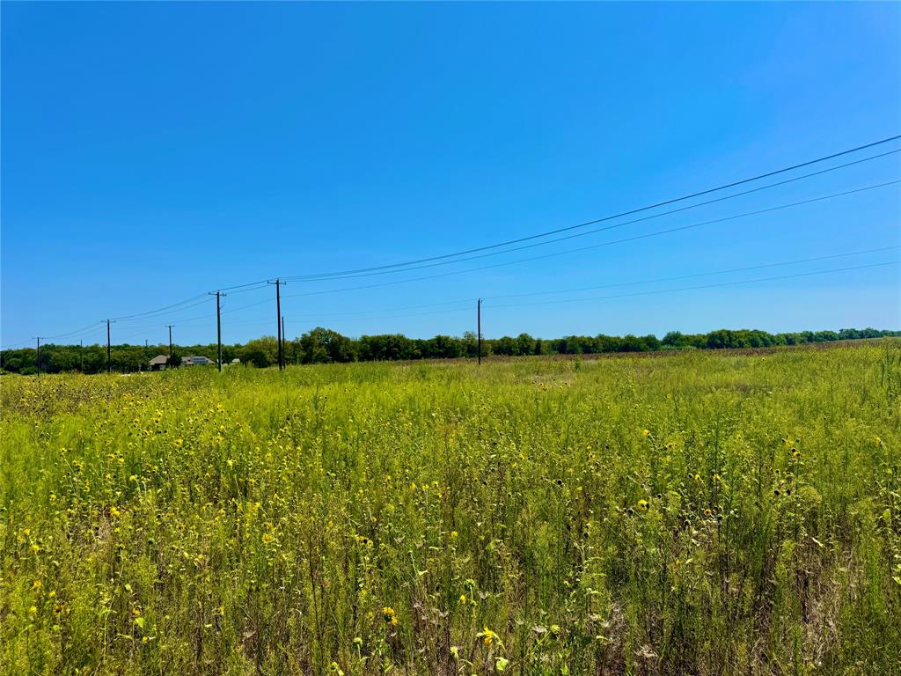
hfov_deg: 71.6
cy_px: 338
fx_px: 625
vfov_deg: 56.8
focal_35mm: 24
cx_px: 450
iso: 80
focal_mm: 6.76
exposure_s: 1/9009
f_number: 1.78
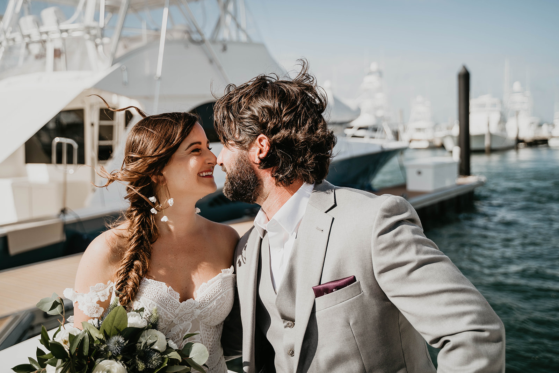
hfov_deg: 54.4
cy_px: 186
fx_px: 543
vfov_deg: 37.9
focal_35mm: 35
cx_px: 280
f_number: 2.8
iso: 125
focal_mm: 35
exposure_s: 1/1600
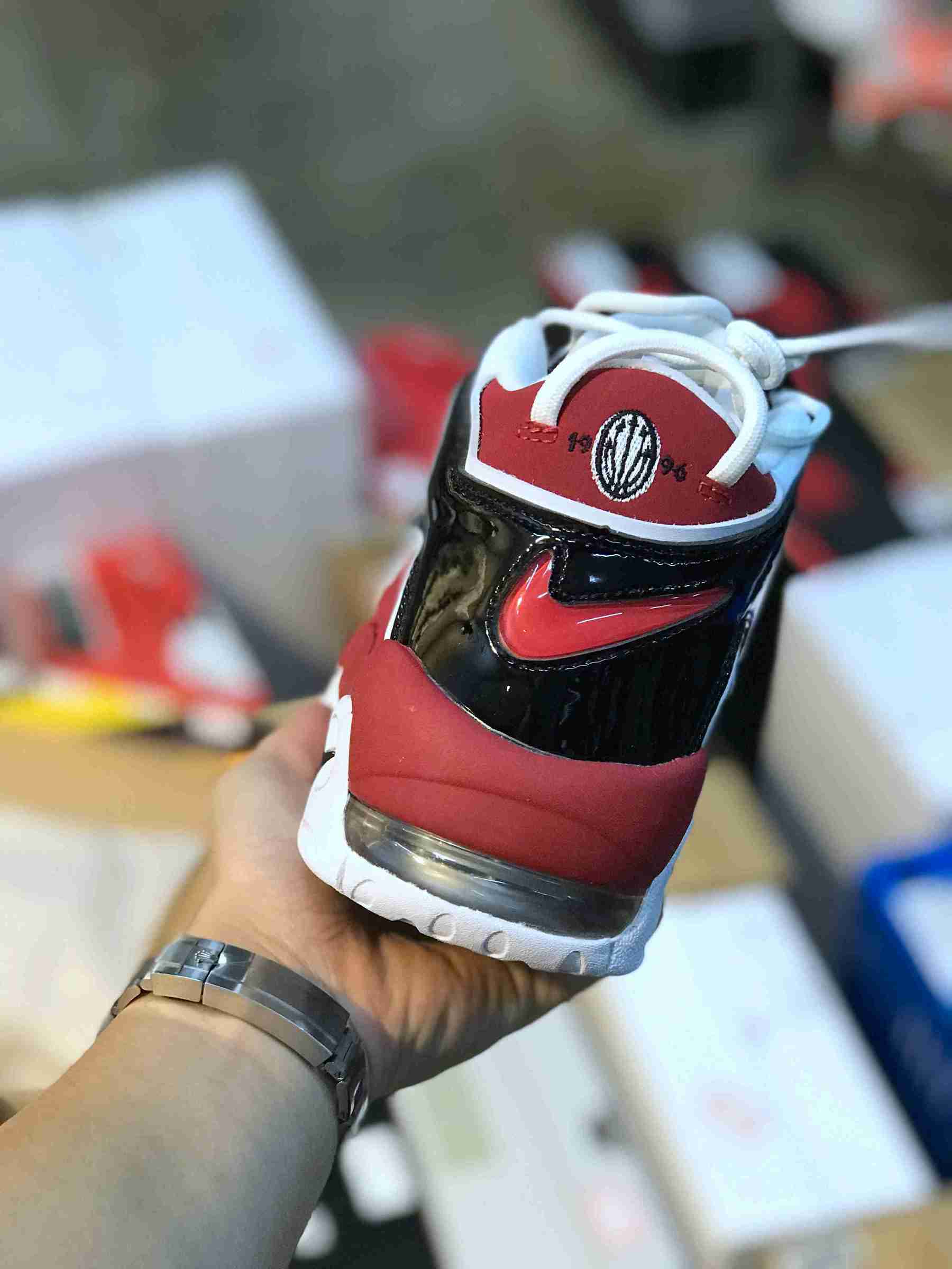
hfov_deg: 25.7
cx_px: 476
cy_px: 634
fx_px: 2090
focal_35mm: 57
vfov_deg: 33.8
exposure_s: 1/50
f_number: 2.8
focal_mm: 6.6
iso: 200
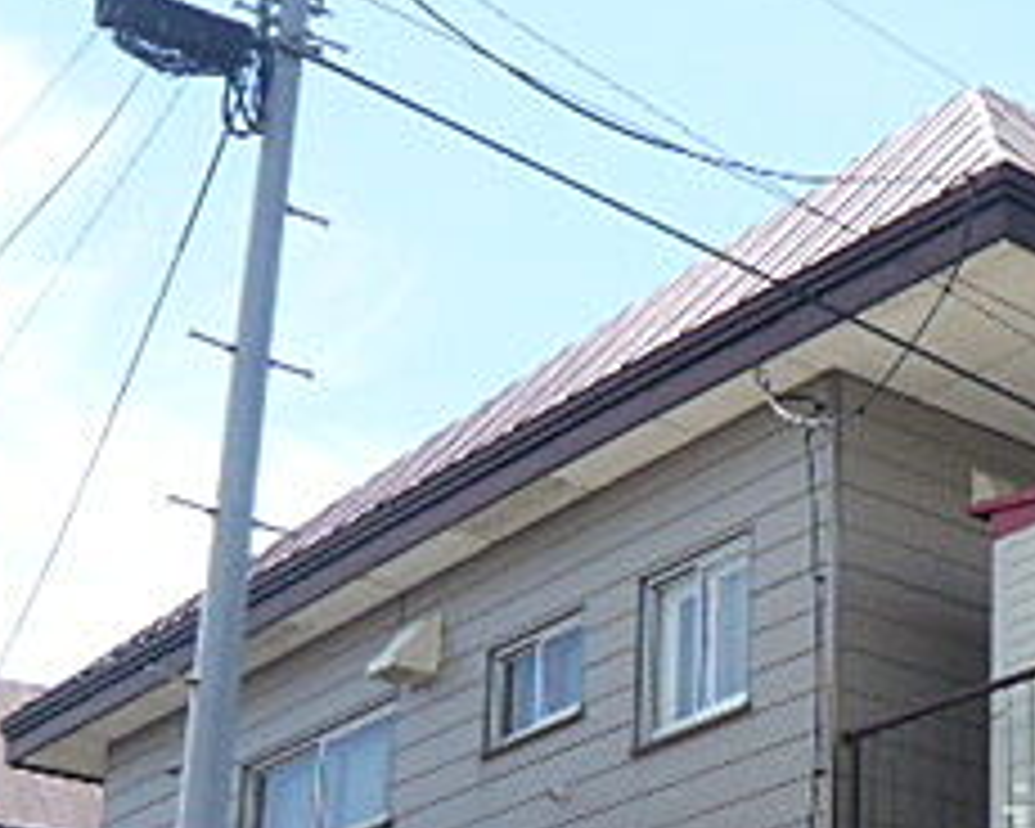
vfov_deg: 19.6
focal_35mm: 76
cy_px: 837
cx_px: 1300
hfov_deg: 22.7
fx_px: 2328
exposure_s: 1/640
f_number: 2.8
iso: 100
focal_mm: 4.6
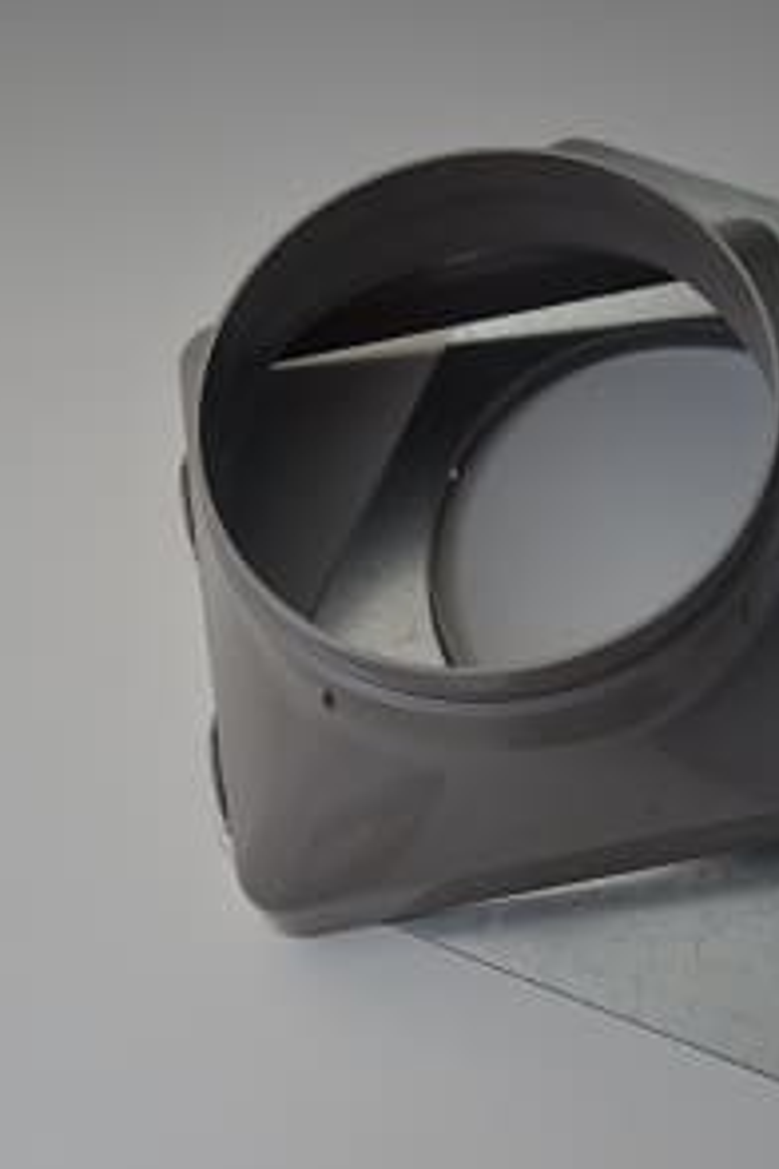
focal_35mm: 69
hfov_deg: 19.6
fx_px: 2239
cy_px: 584
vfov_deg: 29.2
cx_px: 548
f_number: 4.5
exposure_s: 1/80
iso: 400
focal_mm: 30
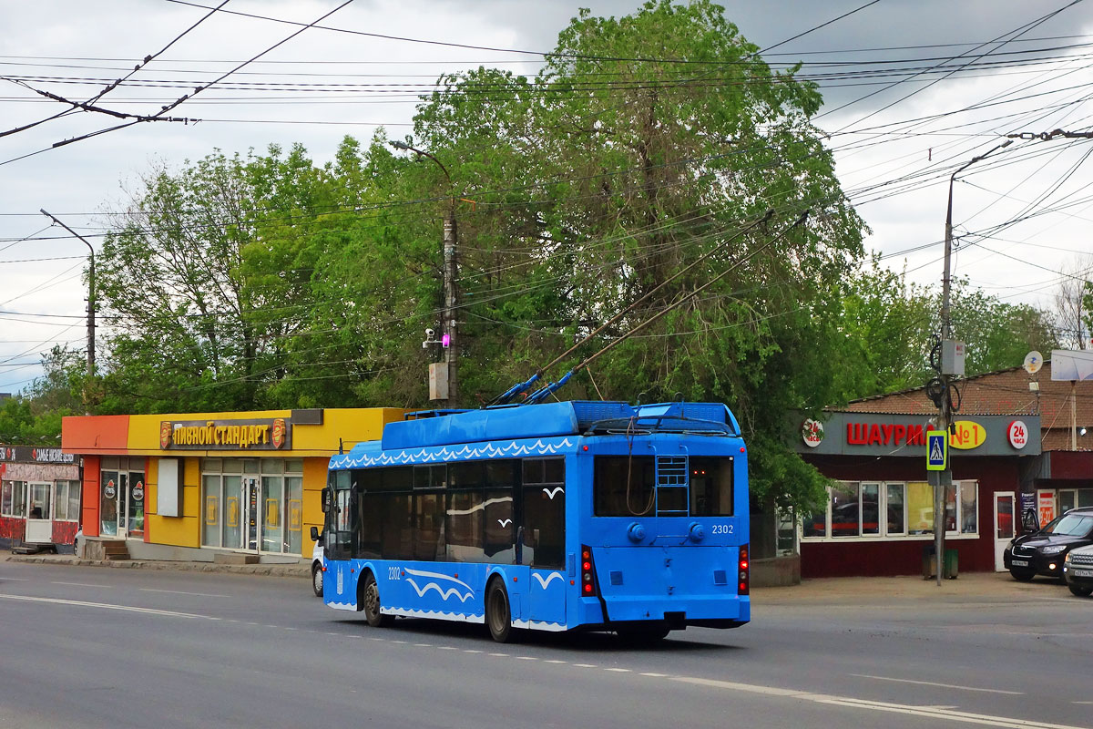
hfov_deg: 27.3
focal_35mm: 74
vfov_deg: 18.4
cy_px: 364
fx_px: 2247
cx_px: 546
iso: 500
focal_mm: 27.54
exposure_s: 1/1000
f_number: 4
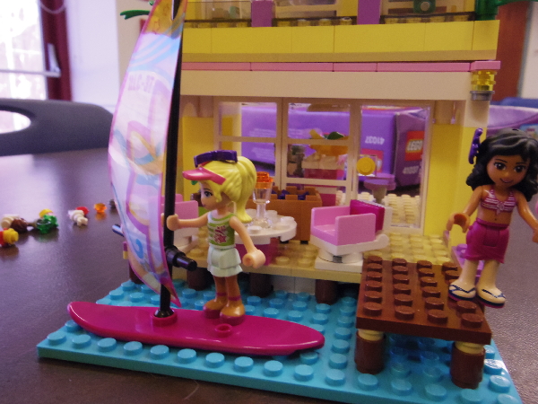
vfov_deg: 46.8
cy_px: 202
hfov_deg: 60.0
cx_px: 269
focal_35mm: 30
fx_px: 466
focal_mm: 5.4
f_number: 4.5
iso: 1000
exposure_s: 1/80
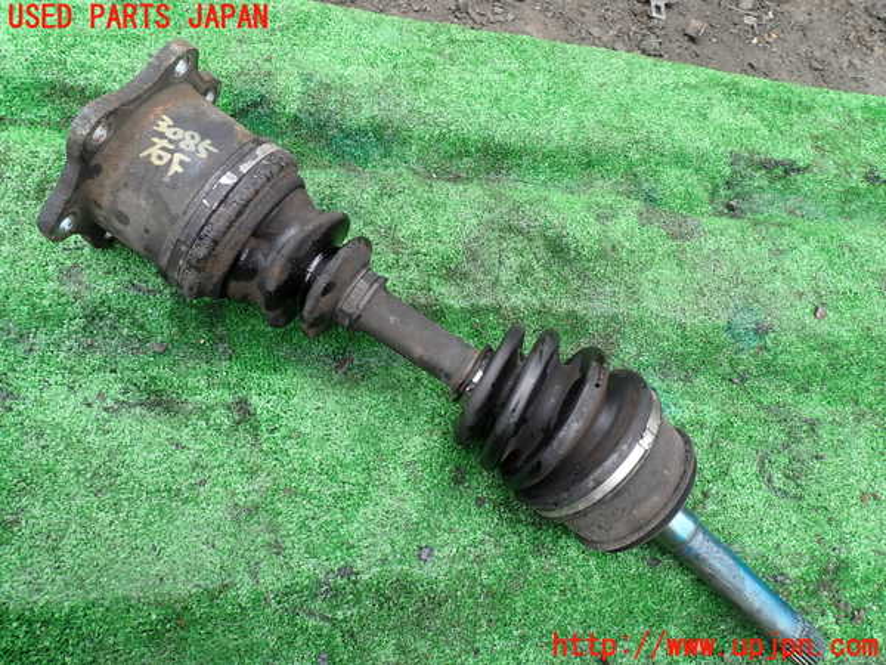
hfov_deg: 69.4
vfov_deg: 54.9
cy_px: 332
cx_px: 443
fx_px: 640
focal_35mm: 25
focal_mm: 4.5
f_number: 2.8
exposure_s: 1/100
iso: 100
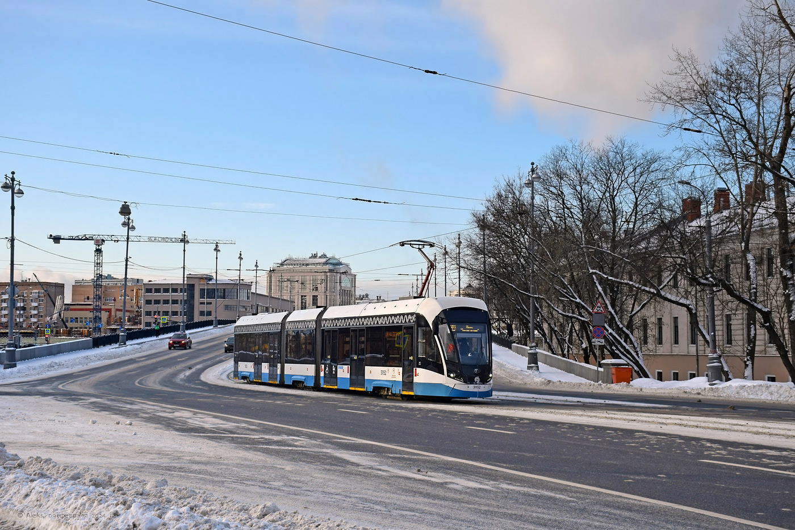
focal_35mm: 52
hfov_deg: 37.8
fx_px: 1160
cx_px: 398
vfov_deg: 25.8
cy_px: 265
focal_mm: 35
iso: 200
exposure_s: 1/500
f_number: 8
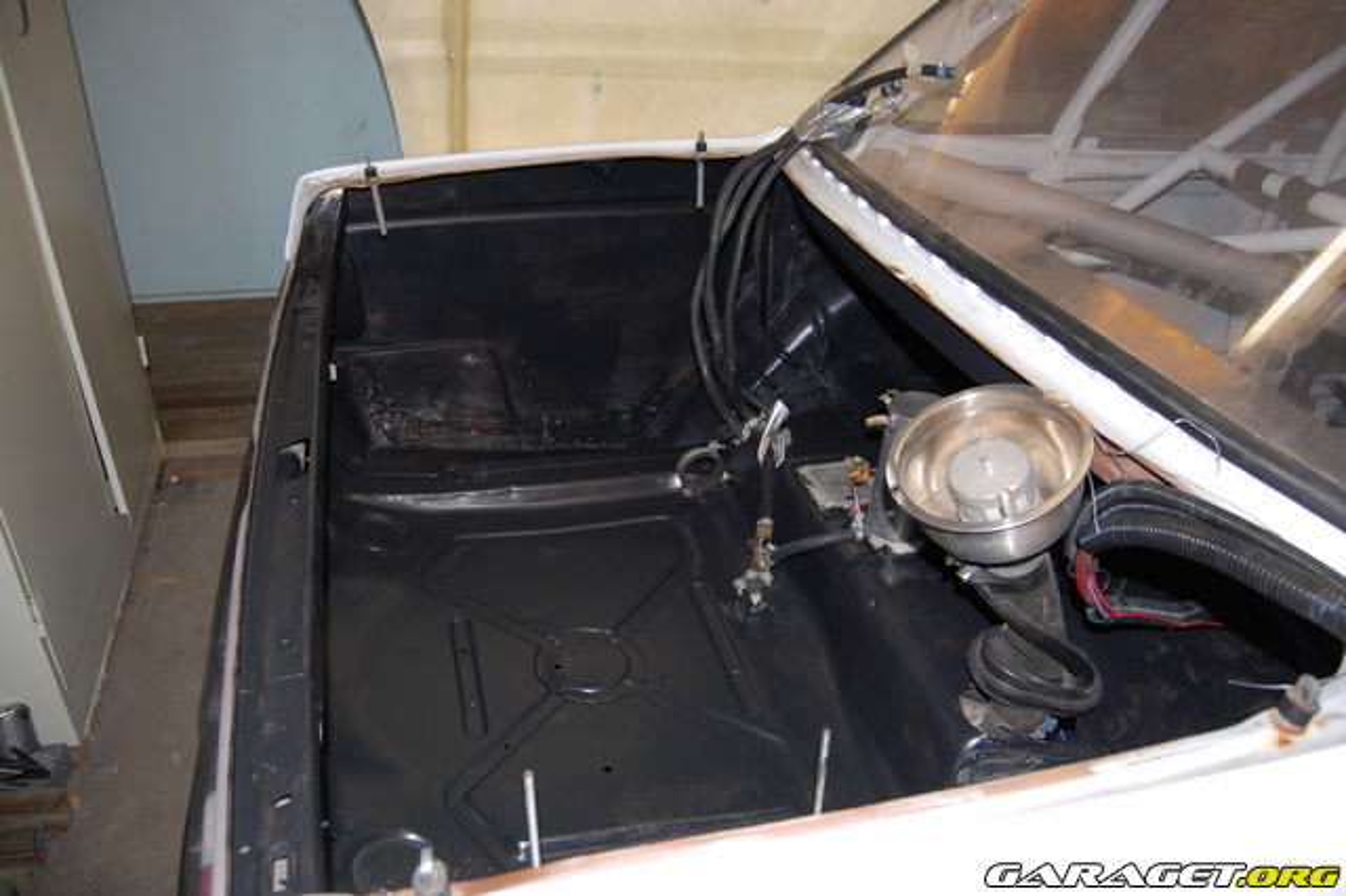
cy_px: 448
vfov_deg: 47.9
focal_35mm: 27
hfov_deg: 67.4
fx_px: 1009
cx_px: 673
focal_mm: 18
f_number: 3.5
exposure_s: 1/60
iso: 400
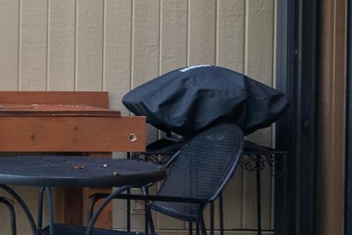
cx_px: -249
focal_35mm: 117
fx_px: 1144
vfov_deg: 11.7
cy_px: 45
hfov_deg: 15.4
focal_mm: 29
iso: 2000
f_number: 4
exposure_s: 1/250
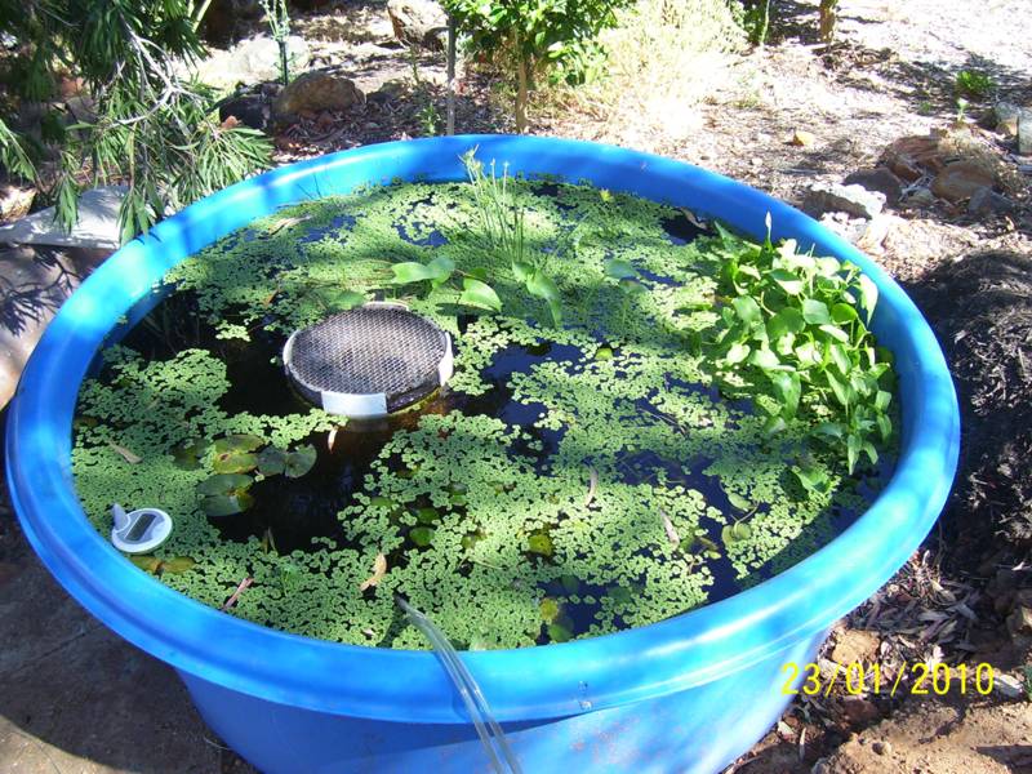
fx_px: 1014
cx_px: 516
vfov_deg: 41.8
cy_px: 387
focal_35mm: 34
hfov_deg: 54.0
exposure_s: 1/250
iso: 80
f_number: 2.7
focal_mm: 5.6
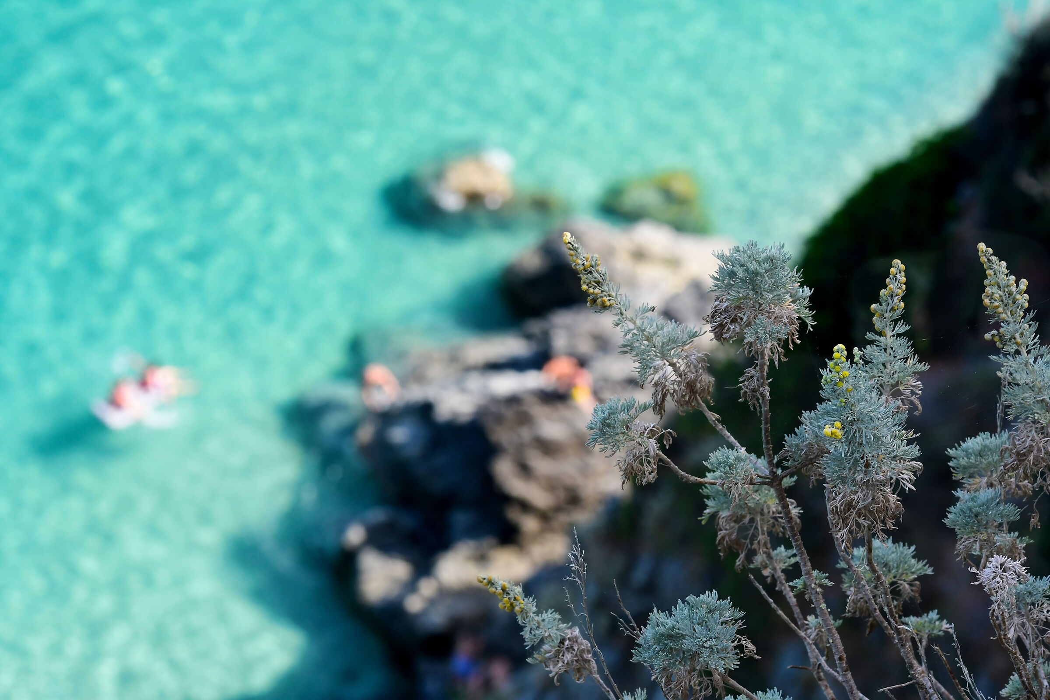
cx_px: 525
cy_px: 350
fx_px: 6125
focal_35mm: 210
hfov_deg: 9.8
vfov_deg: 6.5
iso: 720
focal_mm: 140
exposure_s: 1/250
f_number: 13
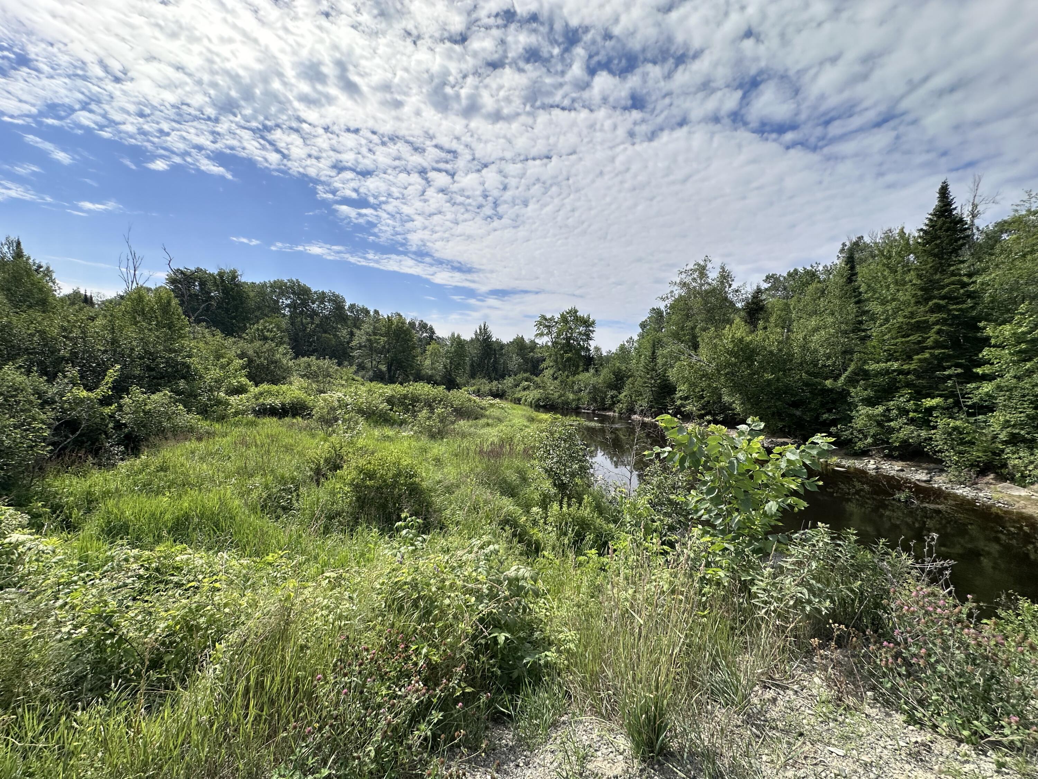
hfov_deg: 102.1
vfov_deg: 85.7
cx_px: 519
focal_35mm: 14
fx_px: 420
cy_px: 390
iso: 50
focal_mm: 2.22
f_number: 2.2
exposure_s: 1/4132
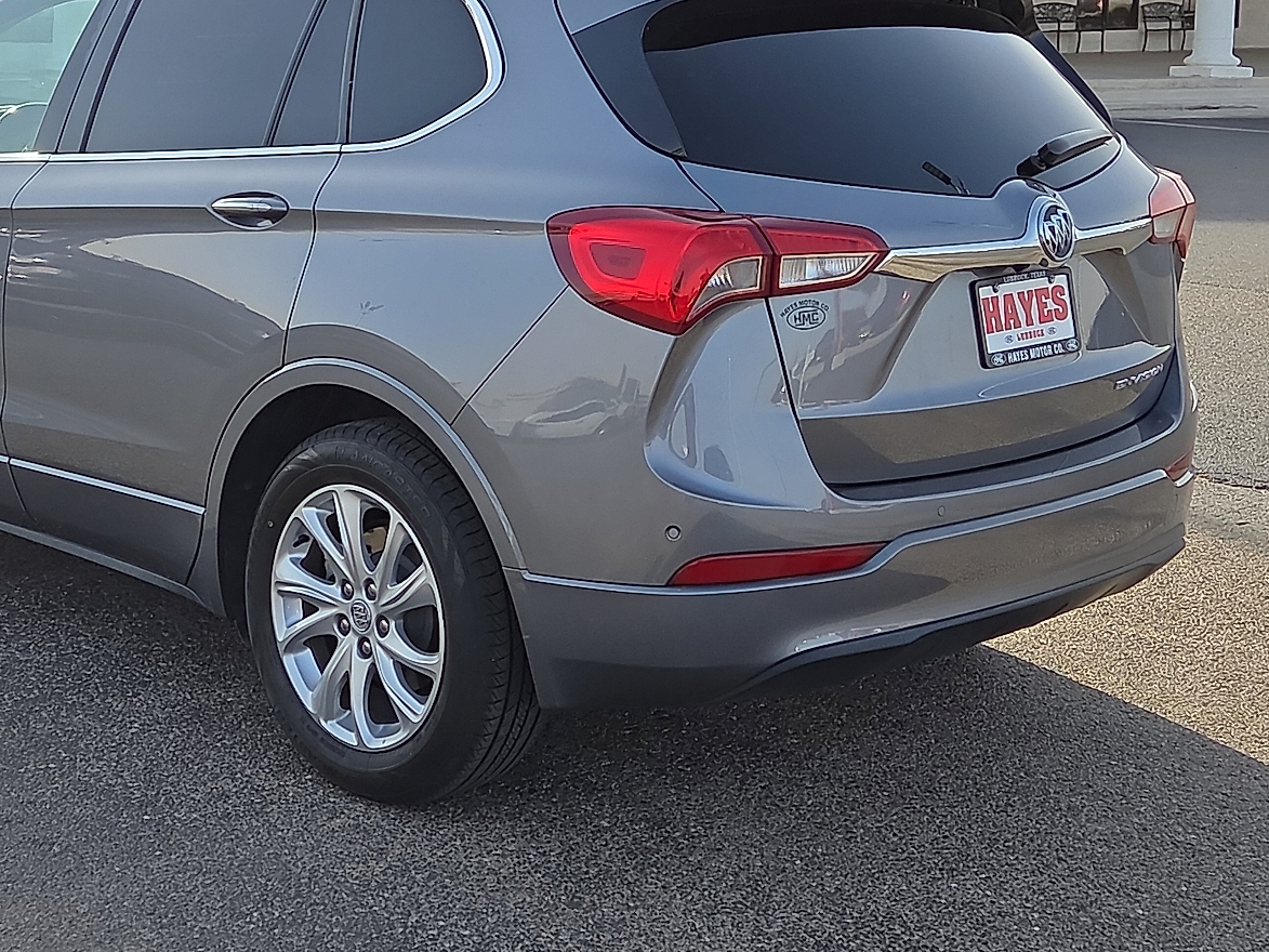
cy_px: 315
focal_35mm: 60
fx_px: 2200
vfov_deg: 24.3
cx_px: 450
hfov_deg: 32.0
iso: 25
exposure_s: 1/833
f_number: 1.8
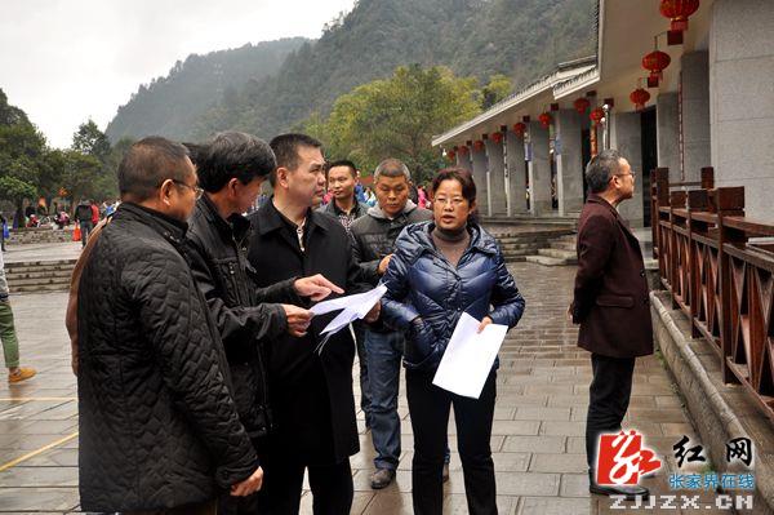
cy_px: 258
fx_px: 902
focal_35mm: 42
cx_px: 387
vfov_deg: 31.8
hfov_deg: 46.4
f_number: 7.1
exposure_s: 1/200
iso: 500
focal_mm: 28
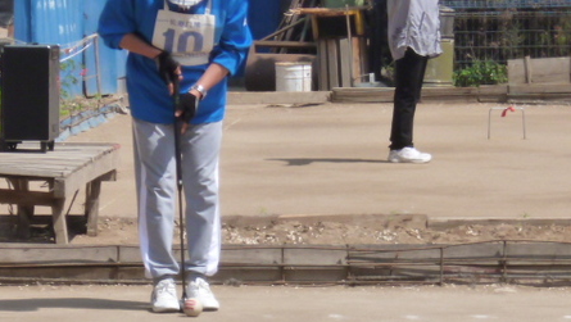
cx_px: 278
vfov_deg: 3.4
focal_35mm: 361
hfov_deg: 6.0
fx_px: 5469
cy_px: 227
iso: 160
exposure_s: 1/250
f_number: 6.4
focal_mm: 21.5
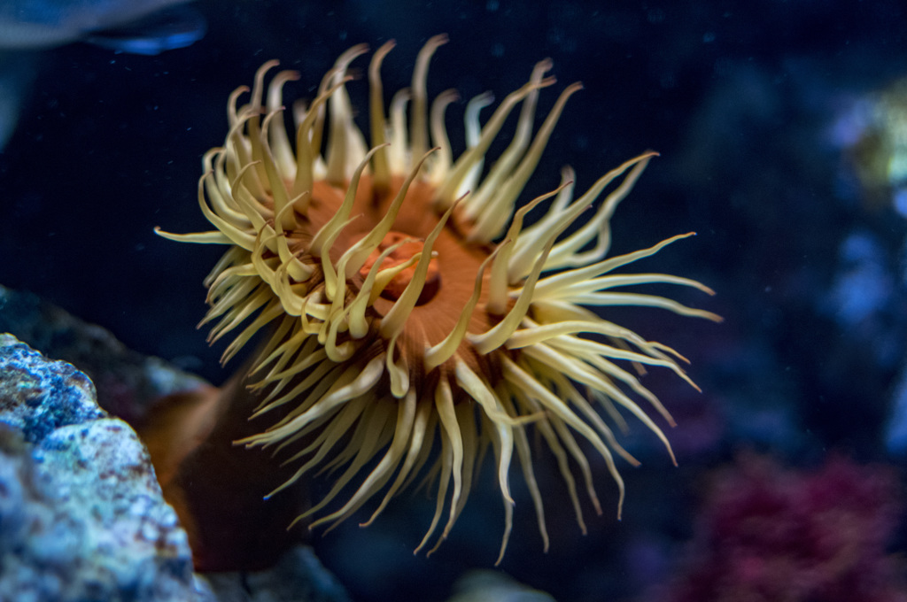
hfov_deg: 24.8
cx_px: 454
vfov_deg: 16.6
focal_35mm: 82
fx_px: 2063
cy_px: 301
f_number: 2
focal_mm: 55
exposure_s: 1/50
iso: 800
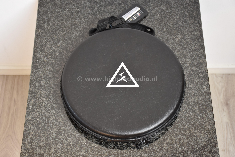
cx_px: 118
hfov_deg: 33.4
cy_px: 78
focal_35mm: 60
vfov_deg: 22.6
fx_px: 392
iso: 560
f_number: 4.5
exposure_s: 1/60
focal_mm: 40
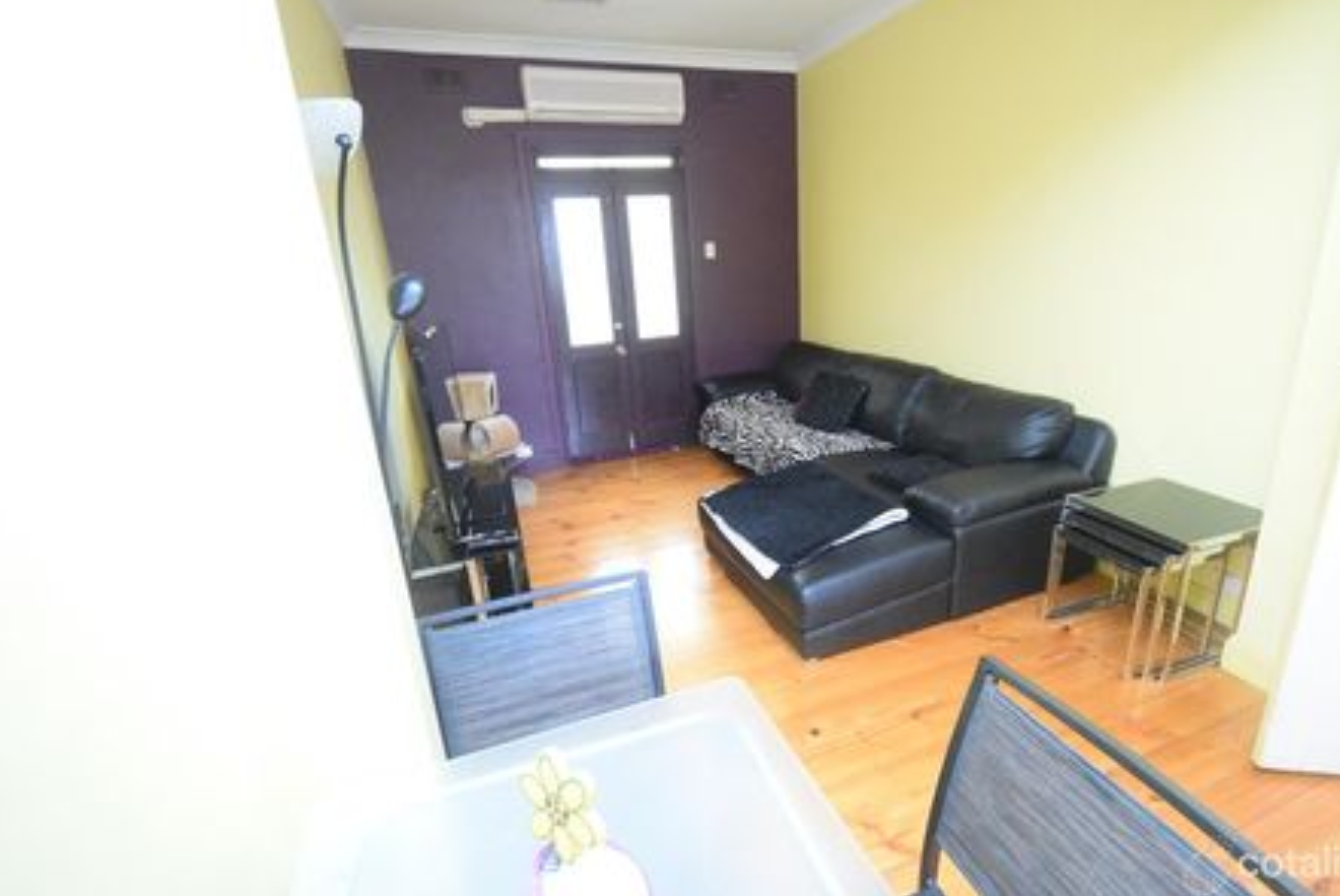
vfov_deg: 73.8
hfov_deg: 96.6
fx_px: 596
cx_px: 713
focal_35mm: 16
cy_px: 450
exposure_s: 1/60
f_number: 4
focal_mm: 10
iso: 6400
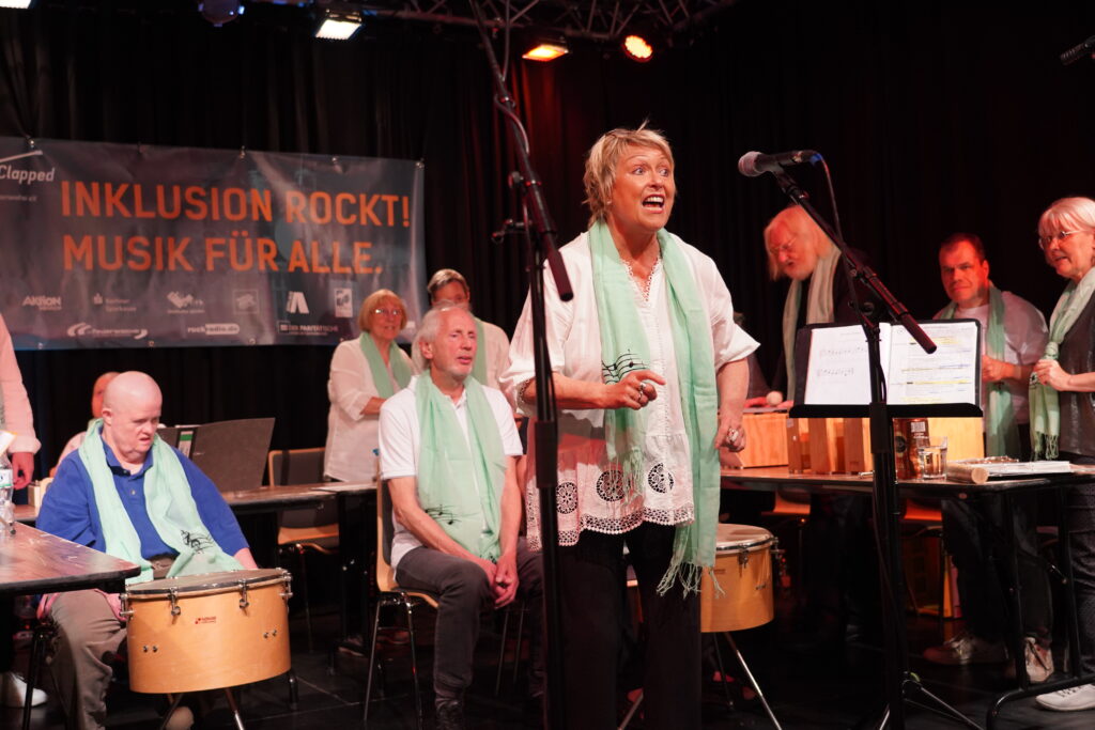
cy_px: 365
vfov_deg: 33.4
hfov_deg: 48.5
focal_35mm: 40
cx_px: 548
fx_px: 1217
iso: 2500
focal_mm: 40
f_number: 4
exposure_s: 1/160
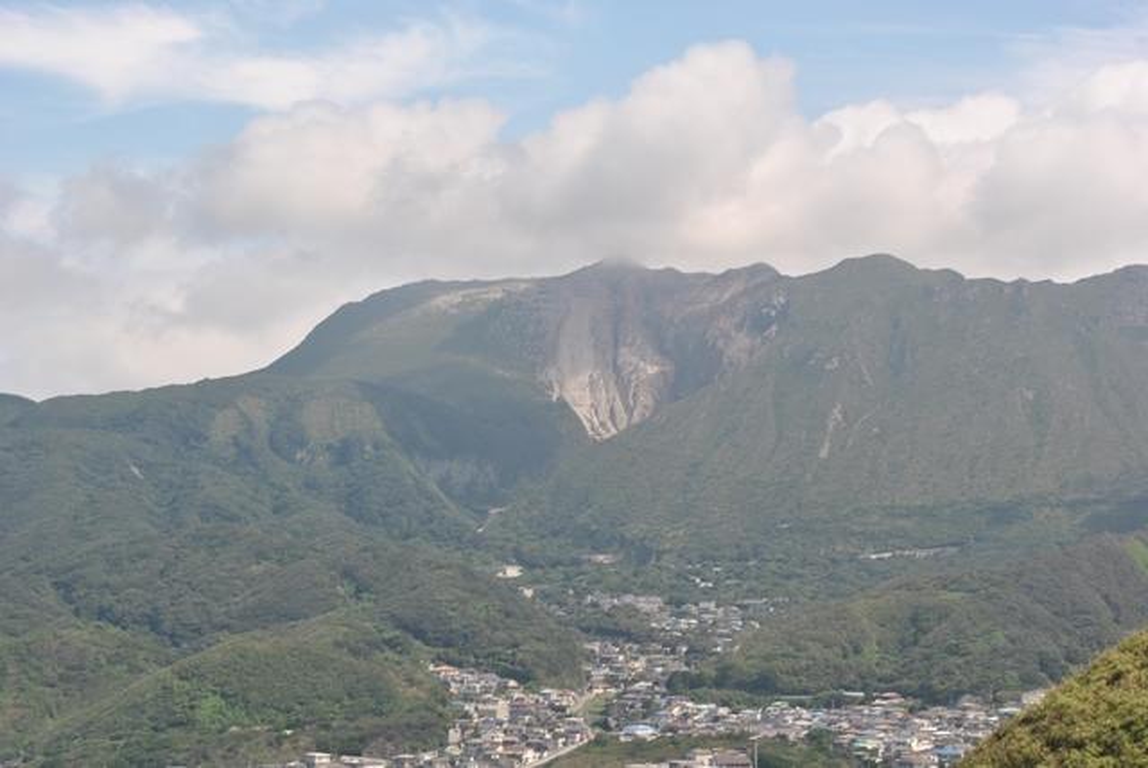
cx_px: 574
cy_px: 384
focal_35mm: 82
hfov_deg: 24.6
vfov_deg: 16.6
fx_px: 2633
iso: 100
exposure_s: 1/200
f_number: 9
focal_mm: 55
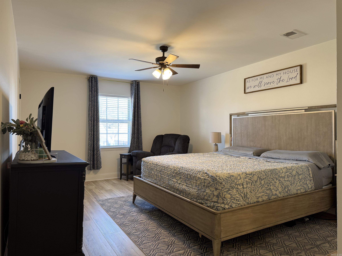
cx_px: 171
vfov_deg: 56.8
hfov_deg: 71.6
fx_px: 237
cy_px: 128
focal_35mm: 24
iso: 125
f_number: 1.78
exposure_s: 1/60
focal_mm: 6.76
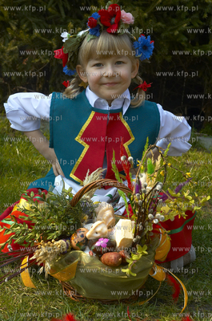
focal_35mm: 66
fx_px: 585
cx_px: 106
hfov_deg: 20.5
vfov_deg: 30.6
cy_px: 160
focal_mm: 44
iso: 200
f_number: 6.3
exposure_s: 1/250
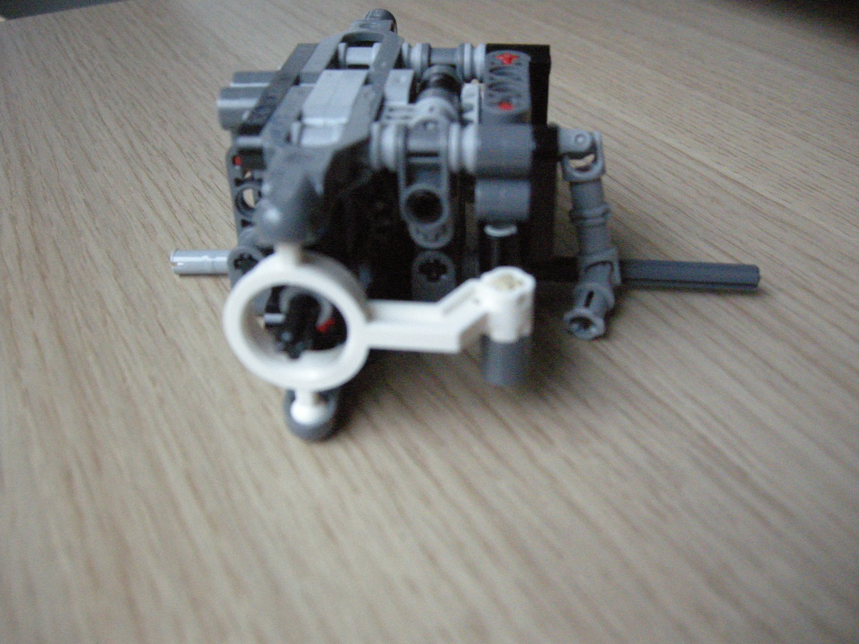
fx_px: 869
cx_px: 430
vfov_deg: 40.7
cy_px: 322
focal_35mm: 35
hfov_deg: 52.6
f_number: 2.7
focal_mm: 7.5
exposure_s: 1/140
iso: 1064
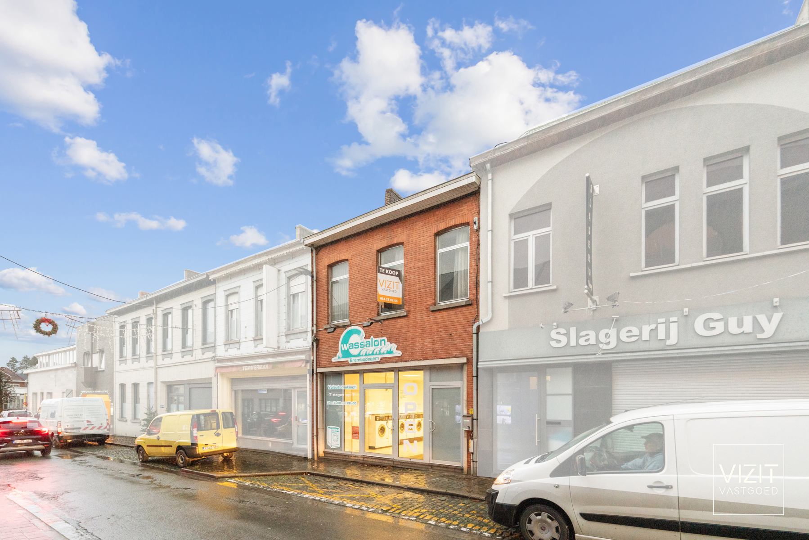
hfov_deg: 96.7
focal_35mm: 16
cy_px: 270
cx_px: 404
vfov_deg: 73.8
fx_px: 360
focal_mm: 16
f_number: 8
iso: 3200
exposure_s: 1/60
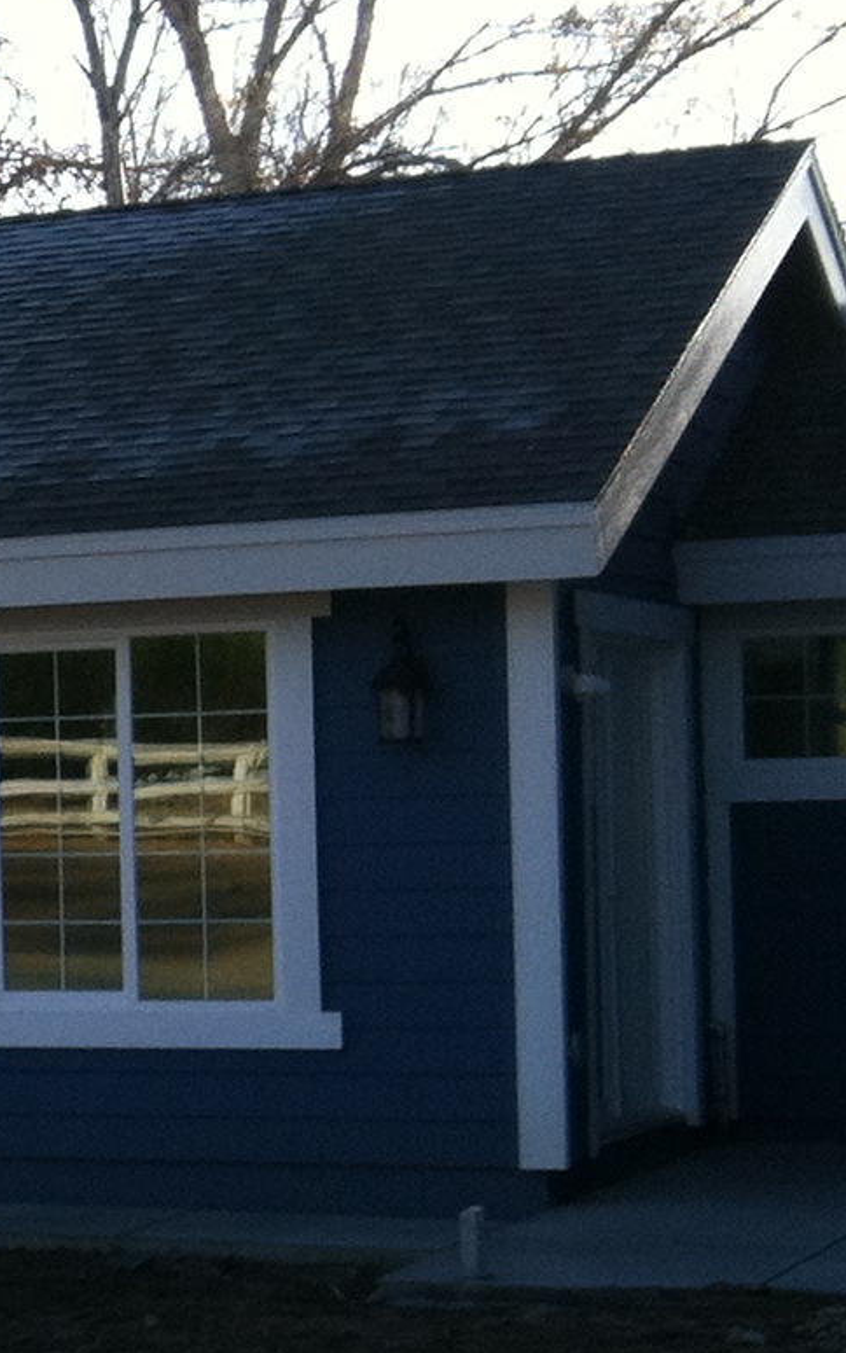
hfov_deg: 9.8
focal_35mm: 124
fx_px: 4573
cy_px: 885
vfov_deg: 16.8
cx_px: -858
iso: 80
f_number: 2.8
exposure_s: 1/435
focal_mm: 3.85
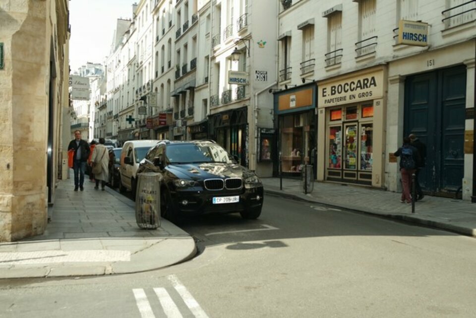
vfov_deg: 36.9
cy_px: 159
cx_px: 238
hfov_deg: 53.1
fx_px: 476
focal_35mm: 36
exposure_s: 1/180
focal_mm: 24
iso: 200
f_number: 5.6
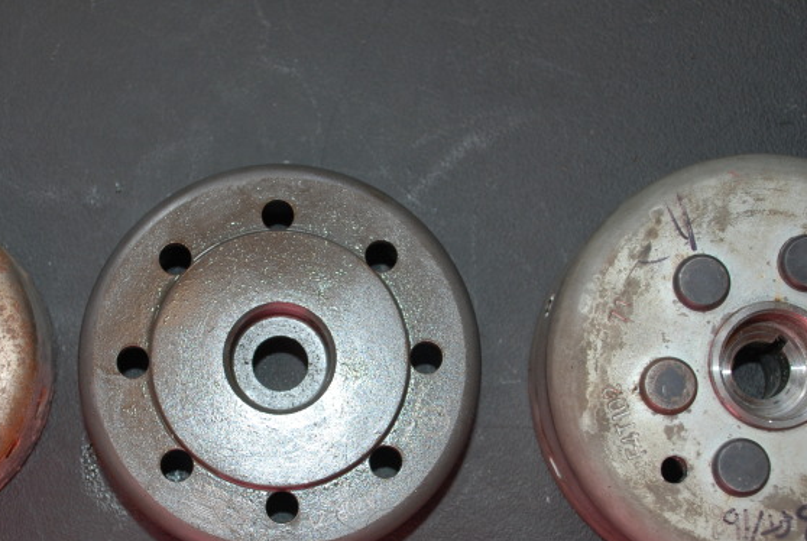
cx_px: 346
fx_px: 1729
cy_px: 380
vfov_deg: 17.7
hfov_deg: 26.2
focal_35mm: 77
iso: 200
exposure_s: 1/60
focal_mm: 28
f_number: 4
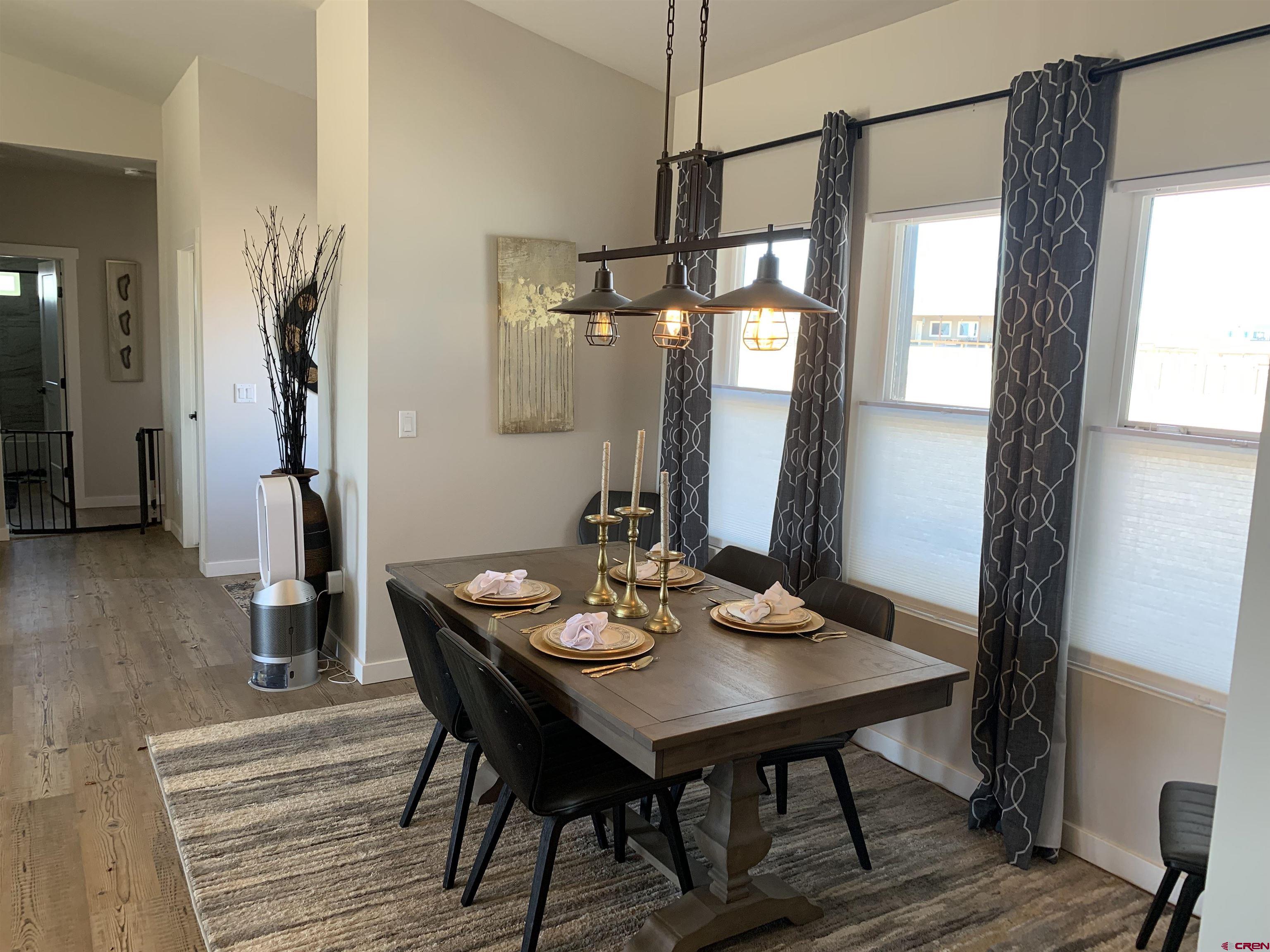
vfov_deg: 53.1
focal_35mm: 26
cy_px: 476
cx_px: 635
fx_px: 954
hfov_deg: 67.3
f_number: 1.8
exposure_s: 1/60
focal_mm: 4.25
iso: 80
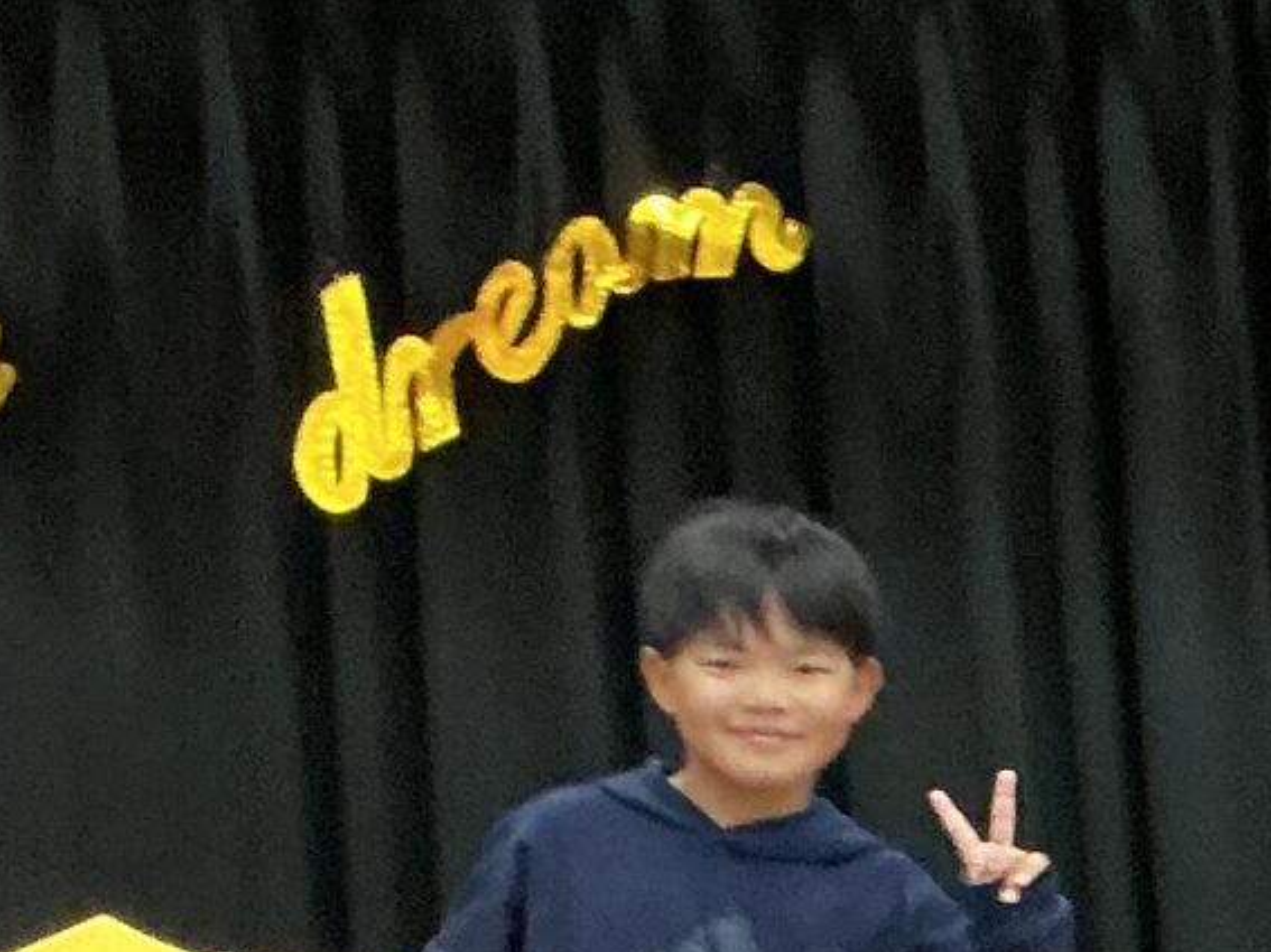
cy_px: 1196
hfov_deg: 12.6
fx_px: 4809
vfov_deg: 11.1
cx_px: 2780
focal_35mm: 131
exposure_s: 1/40
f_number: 1.8
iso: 200
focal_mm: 3
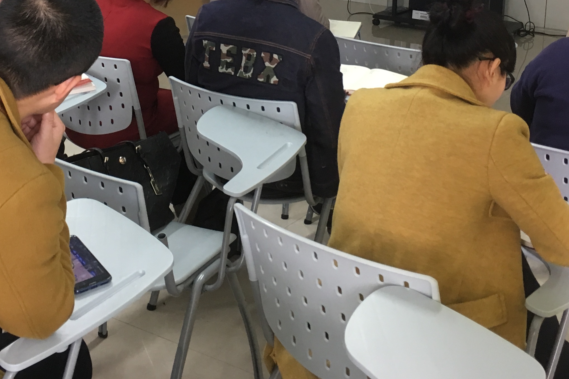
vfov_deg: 21.6
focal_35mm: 60
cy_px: -22
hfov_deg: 33.3
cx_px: 219
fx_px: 948
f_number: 2.2
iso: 100
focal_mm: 4.15
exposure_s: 1/33
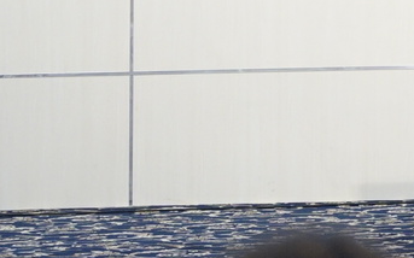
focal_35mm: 346
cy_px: -340
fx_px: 3904
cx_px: 905
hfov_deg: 5.9
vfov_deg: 3.7
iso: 1250
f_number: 3.5
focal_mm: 59.2
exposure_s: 1/100
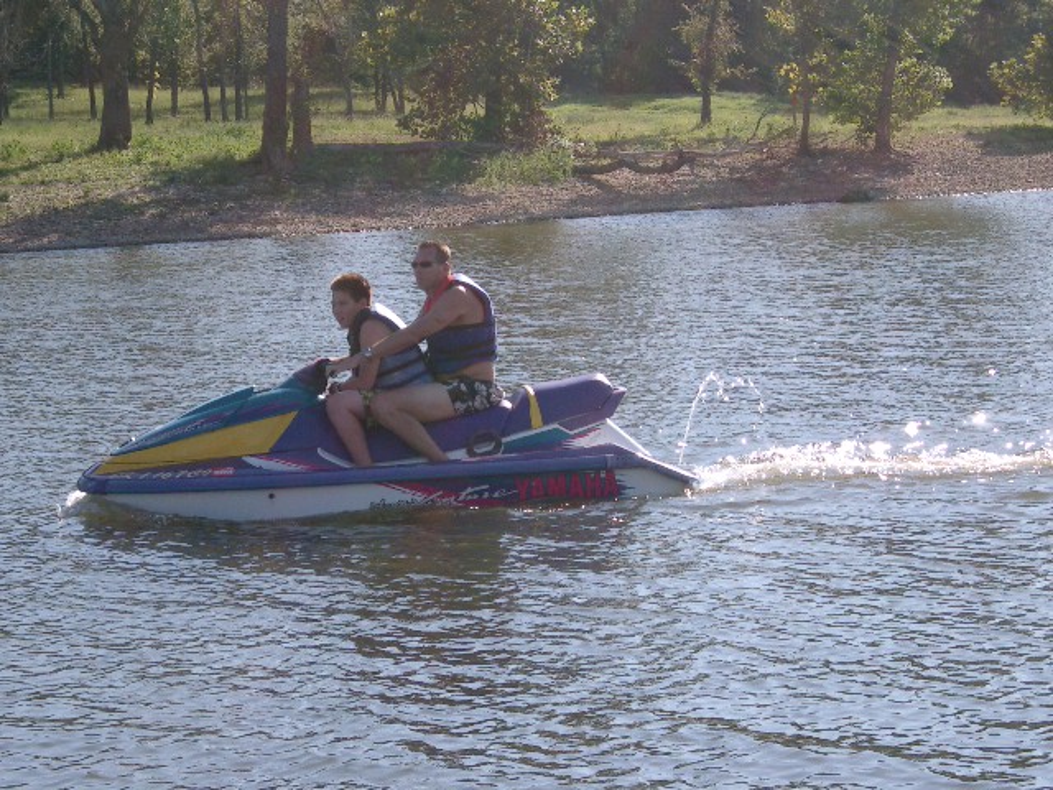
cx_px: 526
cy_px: 395
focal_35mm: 112
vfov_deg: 13.2
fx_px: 3407
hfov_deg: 17.6
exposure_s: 1/800
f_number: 4.8
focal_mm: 22.8
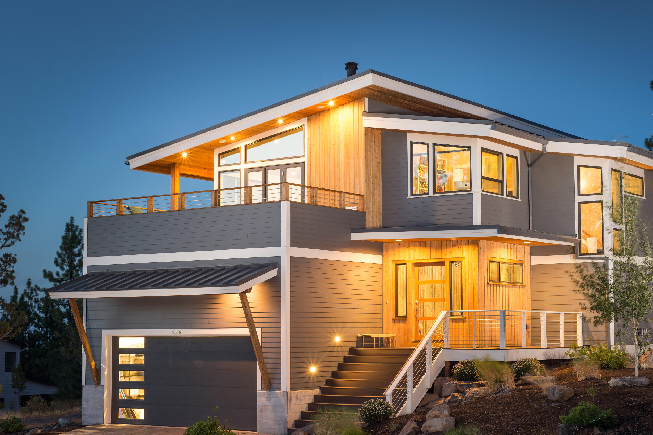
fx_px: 1107
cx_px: 382
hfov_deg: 32.8
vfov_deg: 22.3
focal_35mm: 61
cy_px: 245
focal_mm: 50
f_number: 11
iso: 100
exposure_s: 10
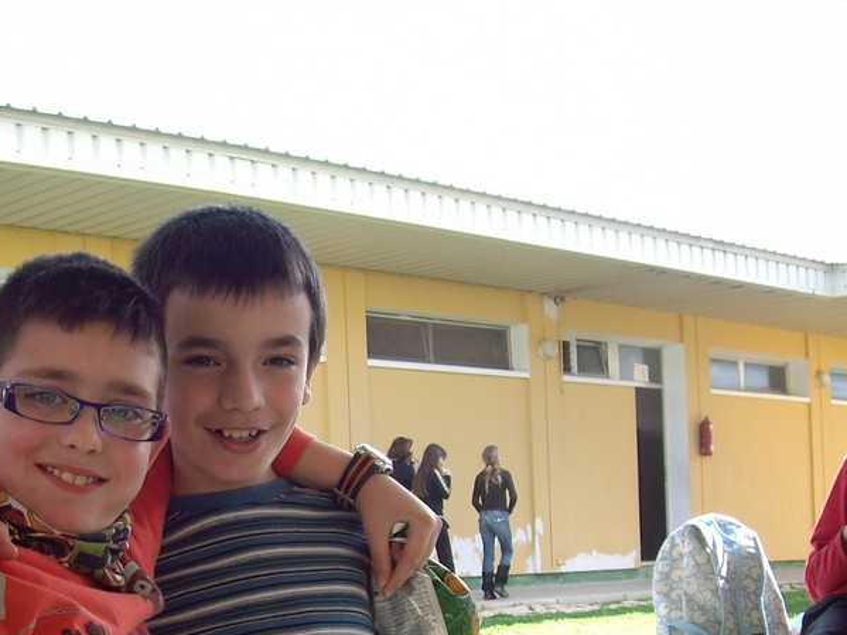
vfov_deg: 22.3
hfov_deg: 29.3
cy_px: 511
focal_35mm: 65
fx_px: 1590
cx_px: 192
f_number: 2.7
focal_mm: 6.2
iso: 64
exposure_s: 1/200
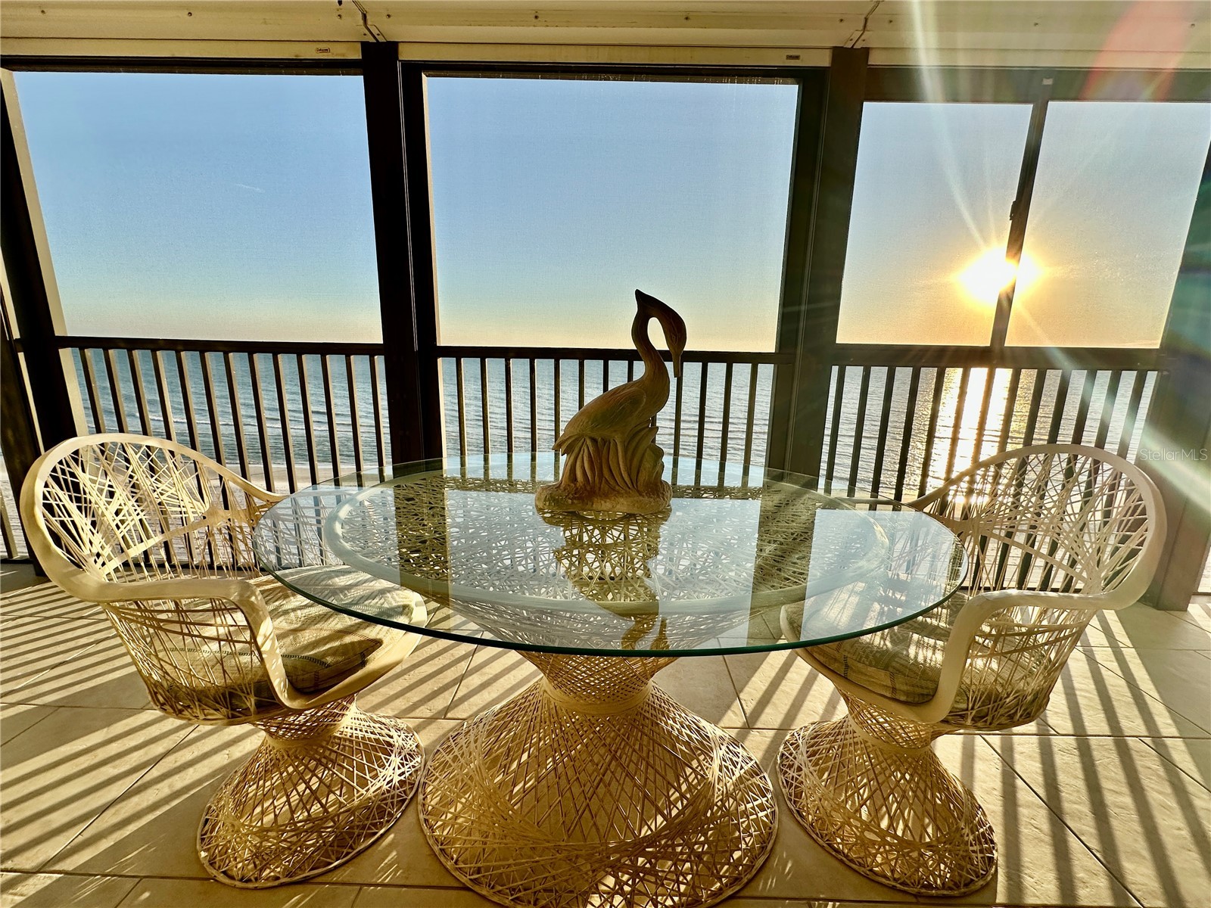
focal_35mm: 14
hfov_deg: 102.1
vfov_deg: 85.7
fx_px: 490
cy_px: 454
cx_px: 606
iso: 40
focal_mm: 2.22
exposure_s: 1/842
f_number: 2.2
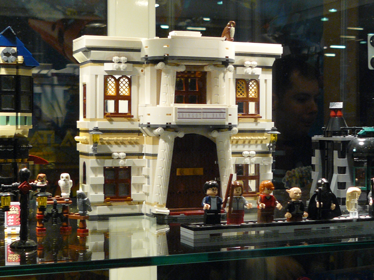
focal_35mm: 71
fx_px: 767
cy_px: 140
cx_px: 187
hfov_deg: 27.4
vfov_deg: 20.7
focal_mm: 7.8
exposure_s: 1/20
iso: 200
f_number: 2.8
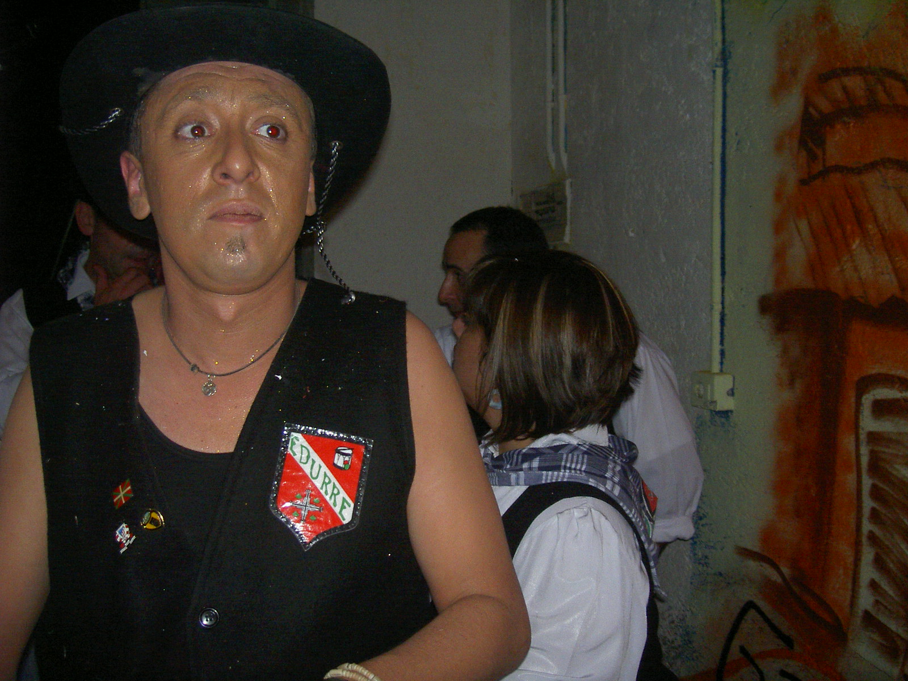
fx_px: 1023
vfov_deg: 36.8
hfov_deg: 47.9
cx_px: 454
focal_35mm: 39
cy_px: 340
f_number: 2.8
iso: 100
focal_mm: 8
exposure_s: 1/59.5
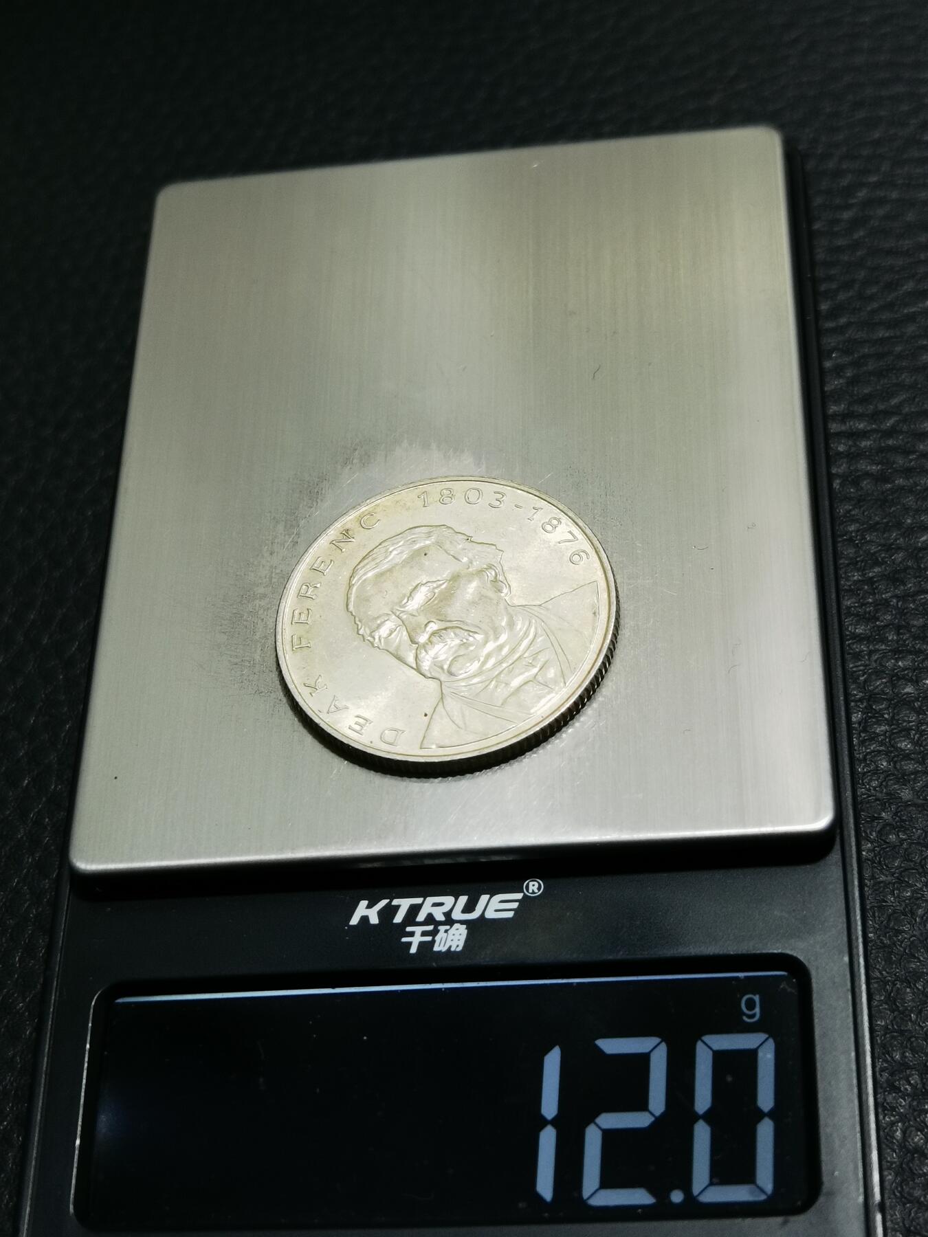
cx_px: 464
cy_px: 618
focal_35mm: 57
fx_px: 2037
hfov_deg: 25.7
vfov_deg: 33.8
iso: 100
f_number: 1.9
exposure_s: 1/100
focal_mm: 6.67
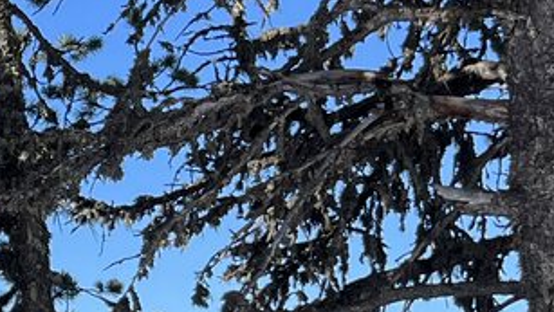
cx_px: -376
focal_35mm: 126
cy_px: 489
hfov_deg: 15.2
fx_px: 1852
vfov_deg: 9.3
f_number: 1.6
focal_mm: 5.1
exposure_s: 1/2222
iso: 50
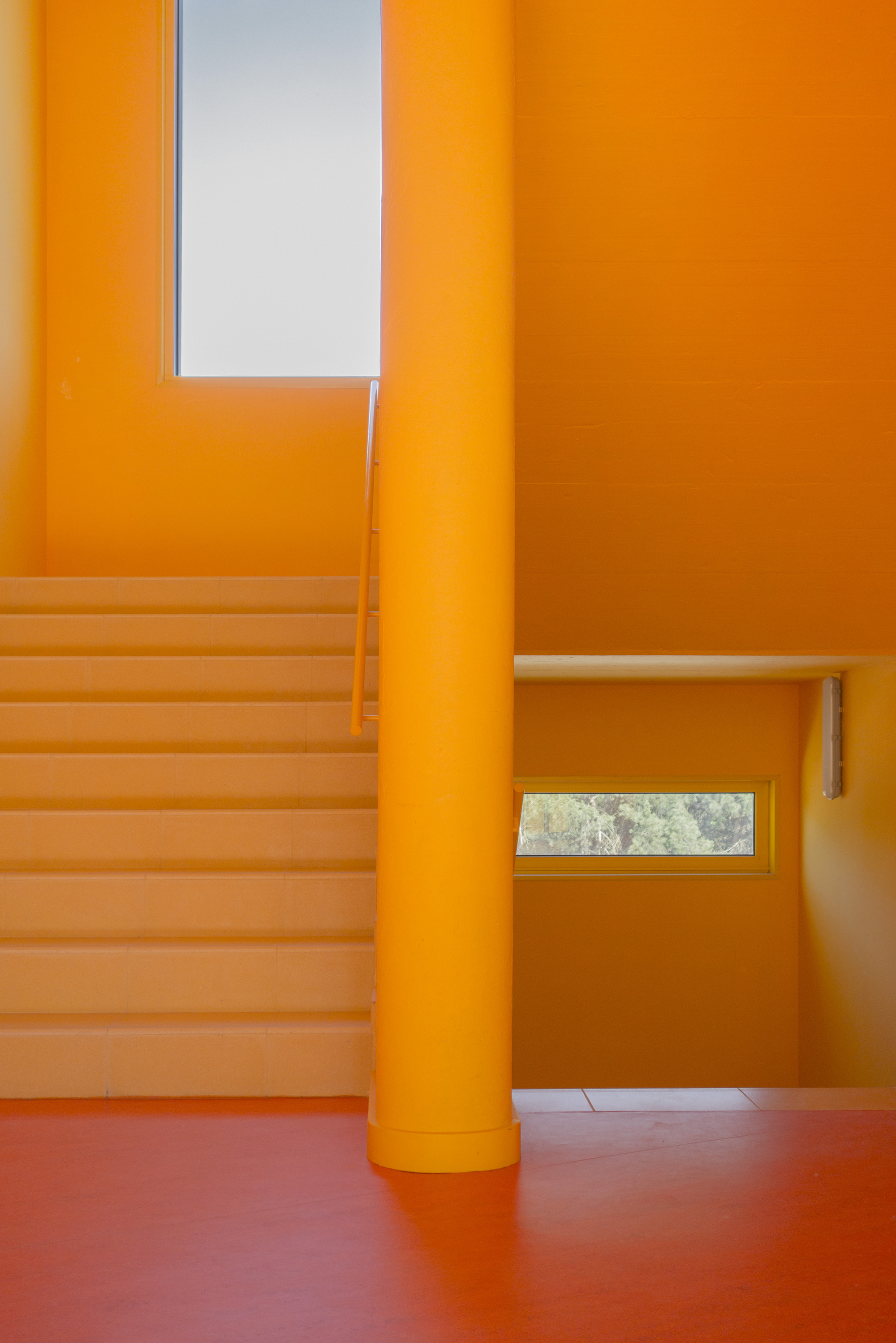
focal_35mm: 42
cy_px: 672
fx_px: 1568
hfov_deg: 31.9
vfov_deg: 46.4
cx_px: 448
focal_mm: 15.45
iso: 125
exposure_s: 1/100
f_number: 3.2
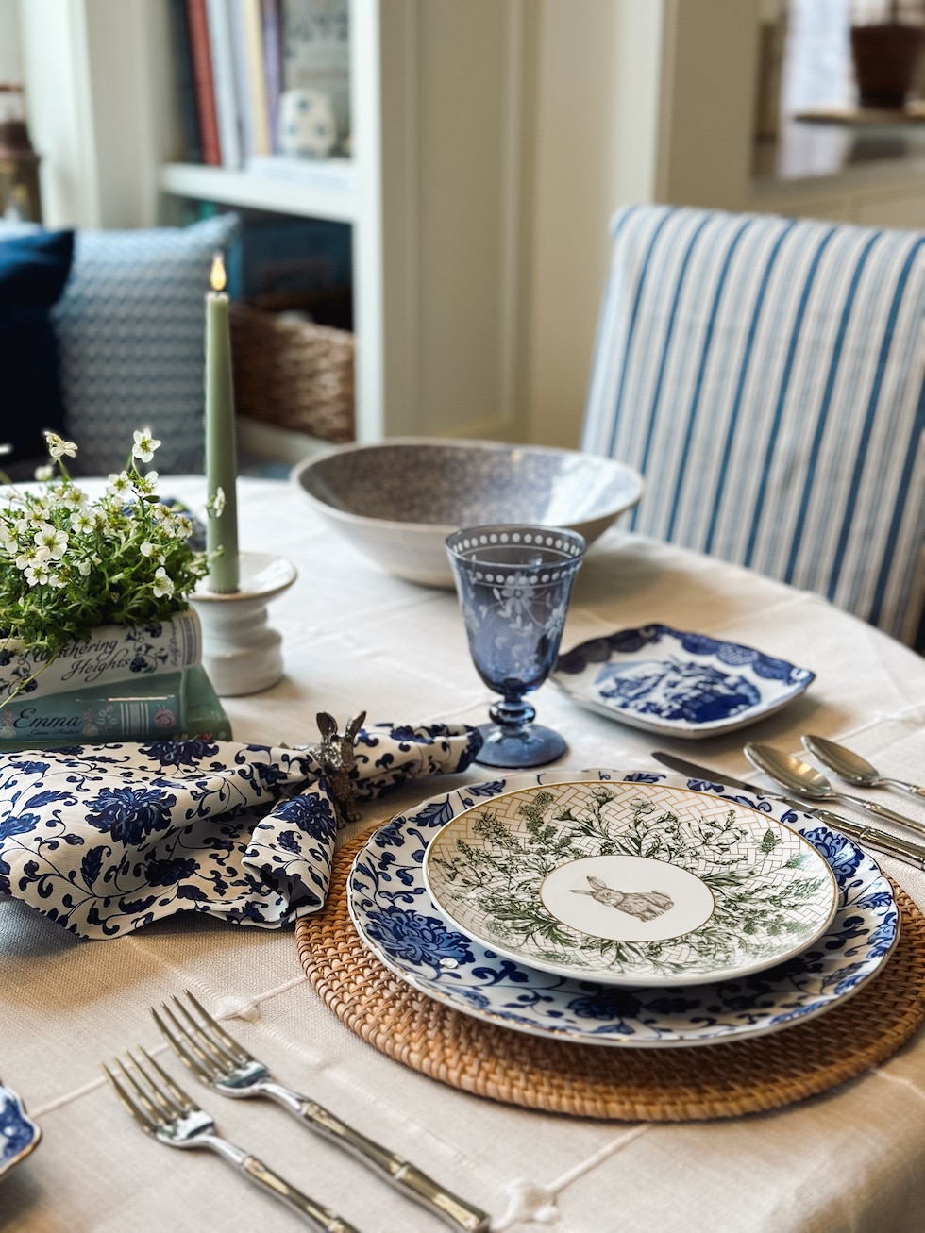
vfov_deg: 39.7
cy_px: 616
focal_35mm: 48
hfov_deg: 30.3
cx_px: 462
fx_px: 1710
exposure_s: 1/120
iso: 100
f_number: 1.8
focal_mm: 6.86
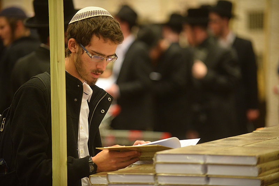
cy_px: 93
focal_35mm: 150
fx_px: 1163
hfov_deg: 13.7
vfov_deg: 9.2
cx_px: 140
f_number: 2.8
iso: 2500
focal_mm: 150
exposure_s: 1/100
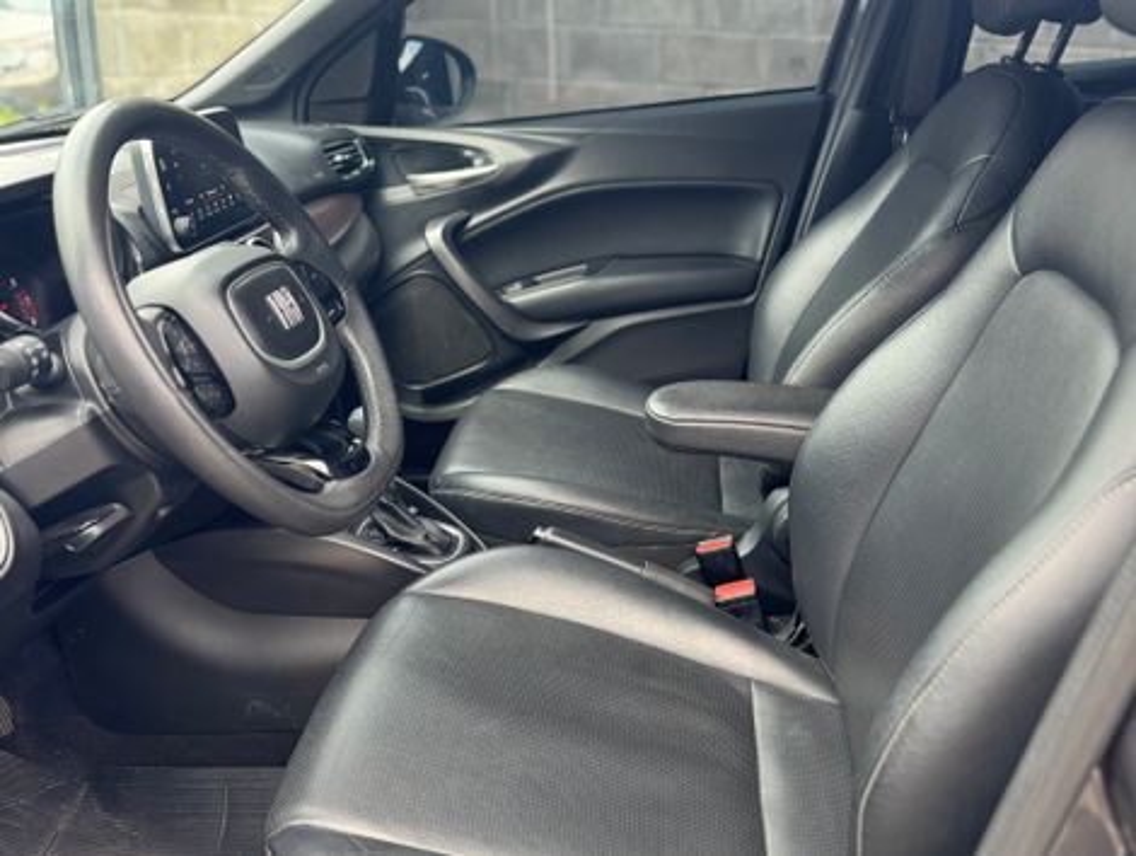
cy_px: 428
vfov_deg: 56.9
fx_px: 789
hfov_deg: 71.5
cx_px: 568
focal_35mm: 24
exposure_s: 1/121
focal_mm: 6.76
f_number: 1.78
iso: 125
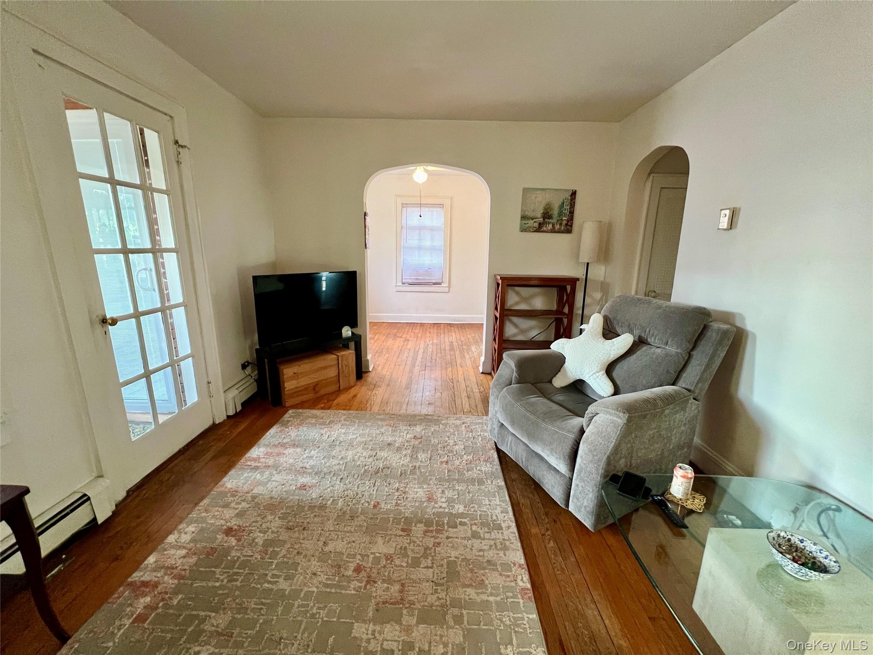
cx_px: 436
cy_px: 328
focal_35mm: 13
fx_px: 328
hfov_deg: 106.2
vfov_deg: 89.9
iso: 400
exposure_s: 1/60
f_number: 1.8
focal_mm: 1.57
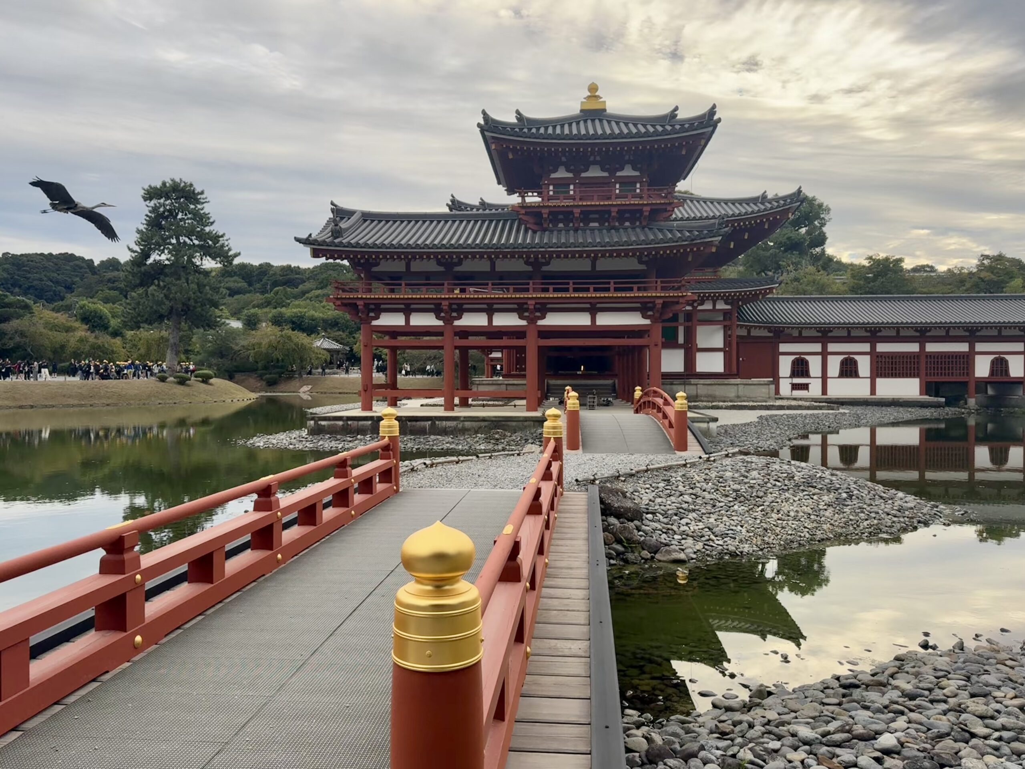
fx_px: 711
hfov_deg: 71.6
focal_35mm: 24
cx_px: 512
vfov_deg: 56.8
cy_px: 384
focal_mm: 6.76
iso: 80
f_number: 1.78
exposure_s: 1/1076
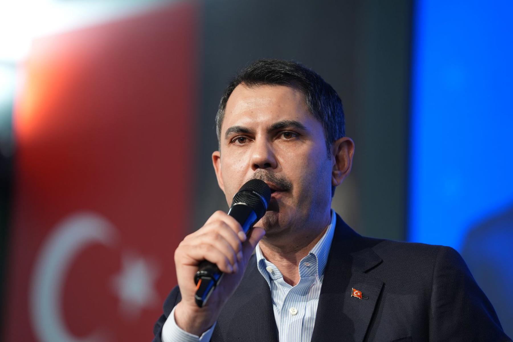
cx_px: 256
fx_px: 2849
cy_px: 171
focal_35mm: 200
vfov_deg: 6.9
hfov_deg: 10.3
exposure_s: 1/200
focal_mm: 200
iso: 500
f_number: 2.8
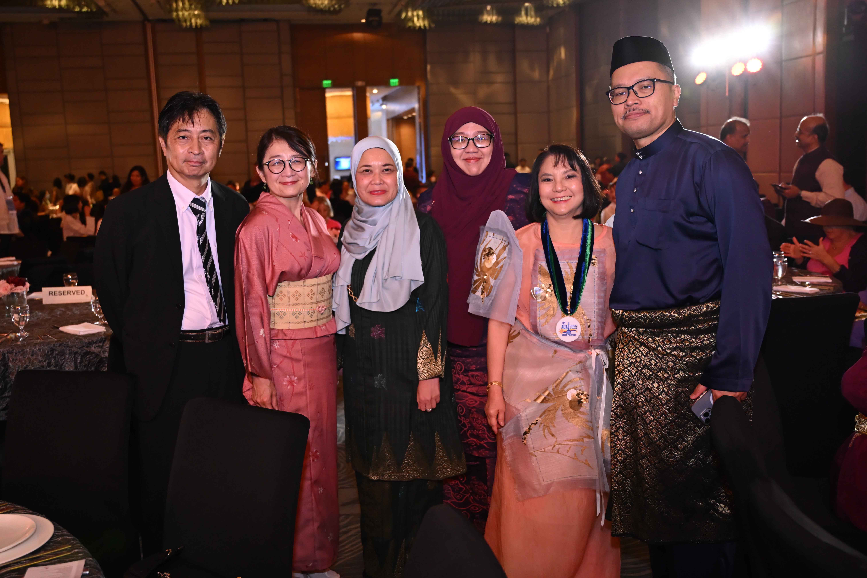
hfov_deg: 54.4
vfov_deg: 37.9
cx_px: 434
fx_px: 843
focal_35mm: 35
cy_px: 289
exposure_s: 1/200
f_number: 4
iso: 4000
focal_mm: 35
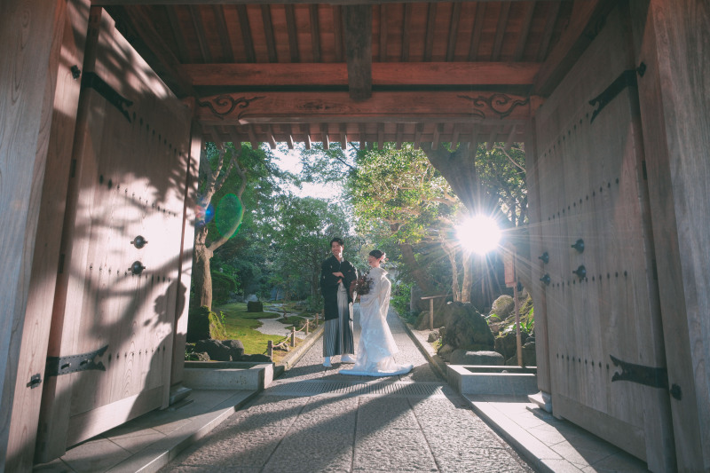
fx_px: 473
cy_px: 236
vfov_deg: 53.1
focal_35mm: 24
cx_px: 355
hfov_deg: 73.8
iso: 800
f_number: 3.2
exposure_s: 1/160
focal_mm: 16
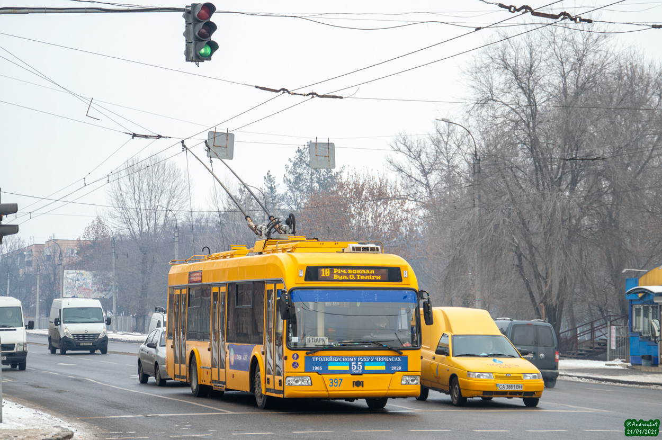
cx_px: 331
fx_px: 1819
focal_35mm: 99
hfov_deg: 20.6
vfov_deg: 13.8
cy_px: 220
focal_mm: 66
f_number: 5.3
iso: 400
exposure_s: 1/250
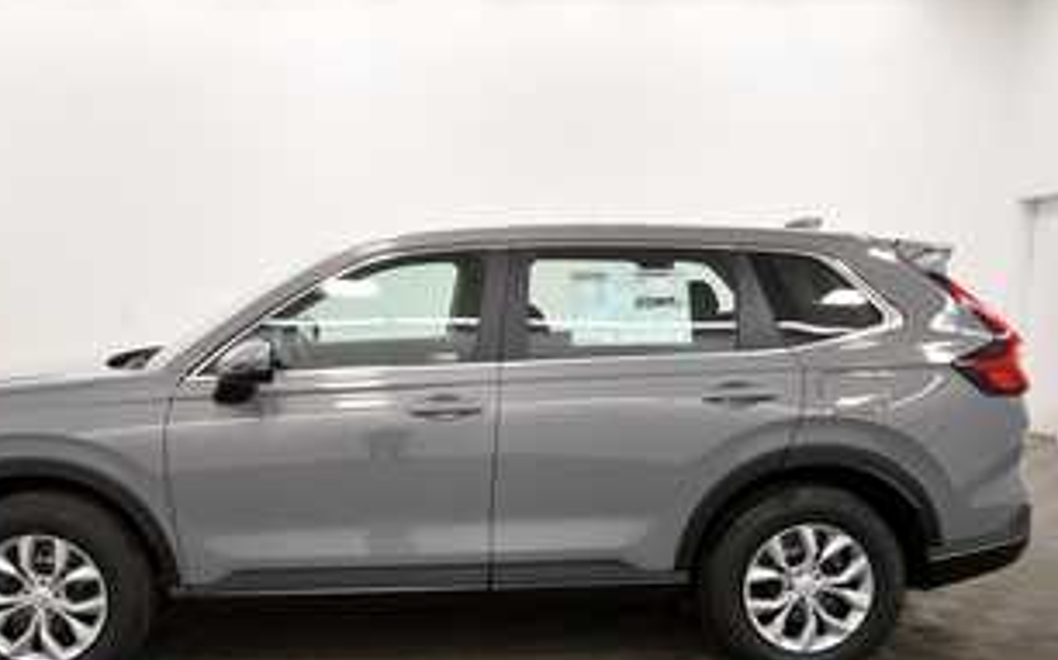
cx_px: 425
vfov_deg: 34.9
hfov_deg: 53.7
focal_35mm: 36
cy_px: 444
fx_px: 1038
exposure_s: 1/125
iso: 800
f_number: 5.6
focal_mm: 18
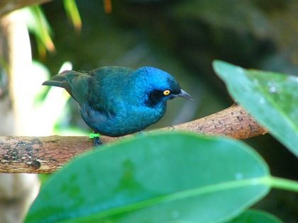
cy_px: 112
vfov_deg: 3.4
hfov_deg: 4.6
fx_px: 3719
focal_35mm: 432
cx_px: 149
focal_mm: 72
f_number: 2.8
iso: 200
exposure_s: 1/25
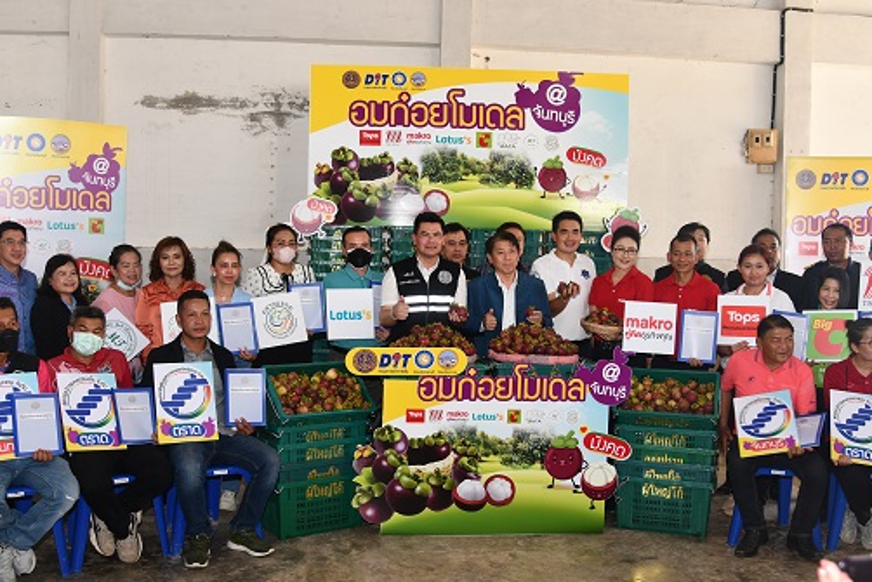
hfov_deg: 53.1
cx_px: 436
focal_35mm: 36
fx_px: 872
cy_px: 291
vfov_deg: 36.9
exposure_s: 1/60
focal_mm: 24
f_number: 4
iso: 400
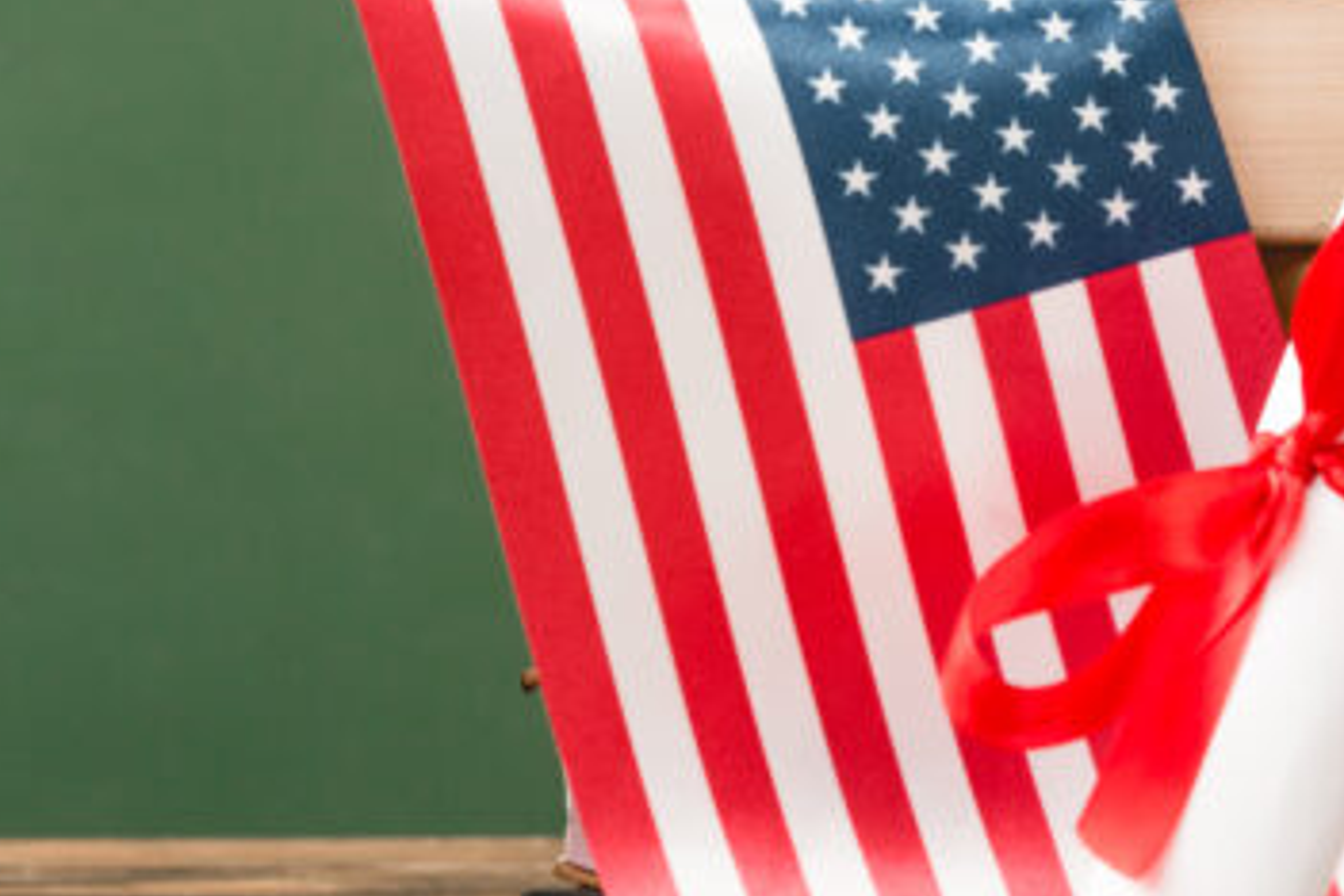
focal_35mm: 321
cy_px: -59
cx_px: 858
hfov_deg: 6.4
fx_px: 11983
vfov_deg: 4.3
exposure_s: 1/200
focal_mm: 110
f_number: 7.1
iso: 100
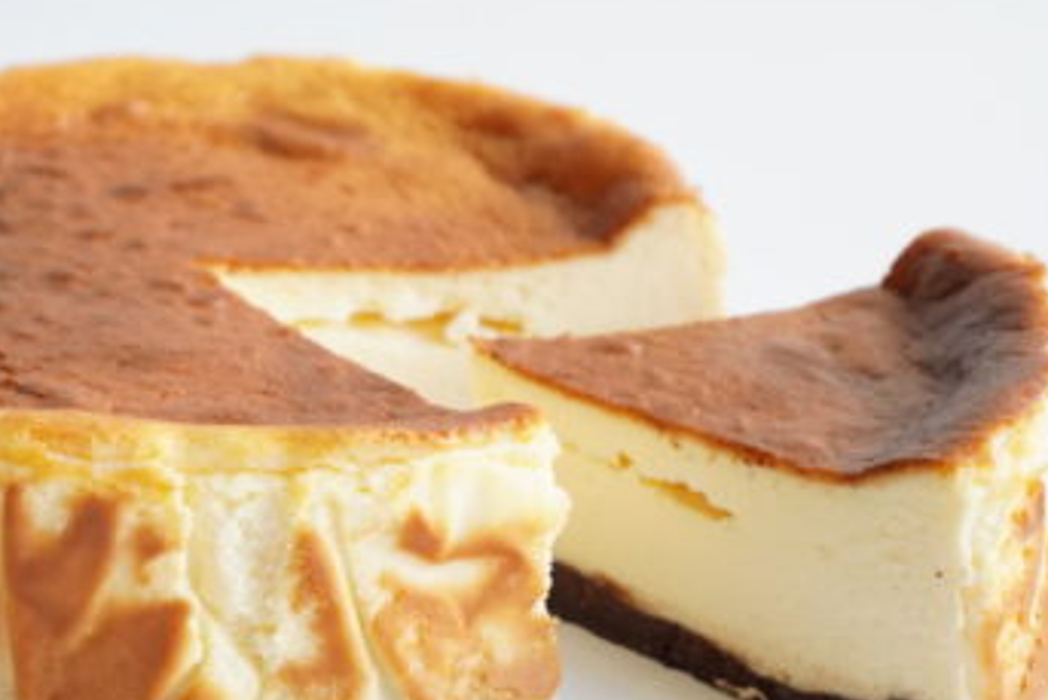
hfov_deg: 19.3
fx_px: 3058
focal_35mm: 105
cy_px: 410
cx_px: 260
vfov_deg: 13.0
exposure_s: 1/320
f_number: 4.5
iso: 2500
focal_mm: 35
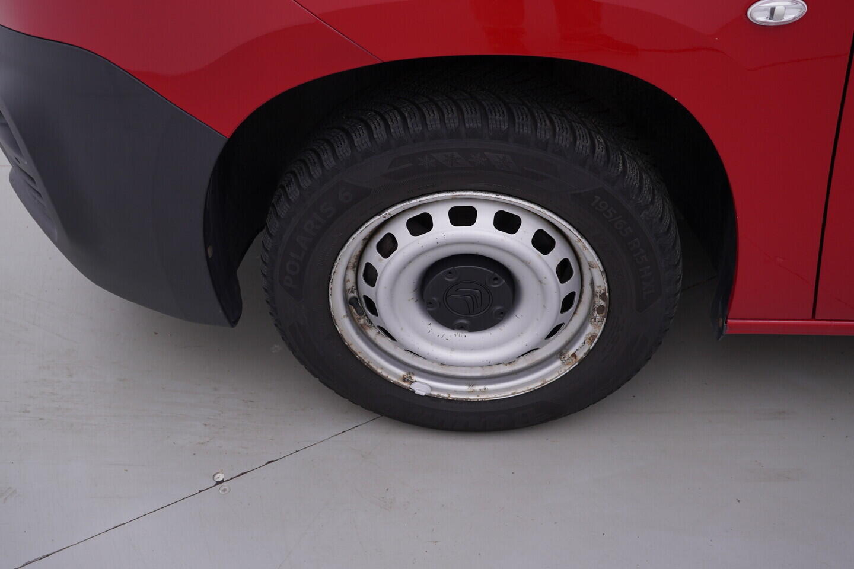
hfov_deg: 53.1
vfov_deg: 36.9
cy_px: 284
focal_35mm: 36
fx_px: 854
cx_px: 427
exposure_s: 1/60
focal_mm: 24
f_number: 3.5
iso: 125
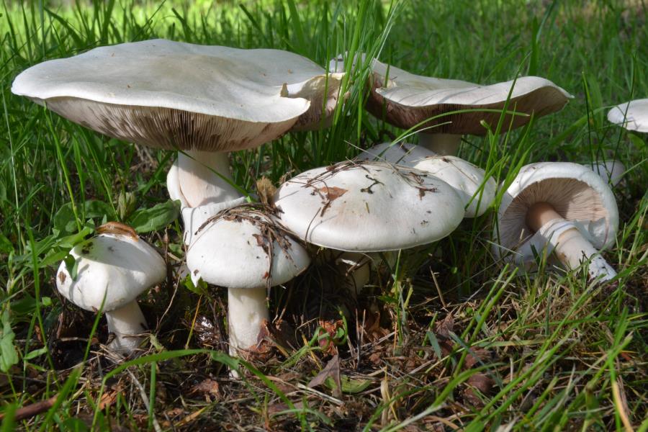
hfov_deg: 31.9
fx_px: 1134
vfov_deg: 21.6
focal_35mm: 63
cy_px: 216
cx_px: 324
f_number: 18
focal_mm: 42
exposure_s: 1/50
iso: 800
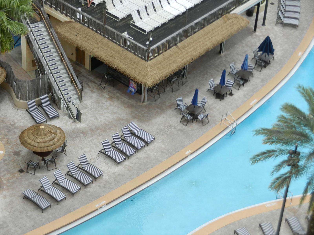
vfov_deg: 14.0
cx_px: 157
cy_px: 118
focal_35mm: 106
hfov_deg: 18.5
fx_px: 962
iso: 160
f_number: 5
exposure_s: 1/60
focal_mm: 19.1
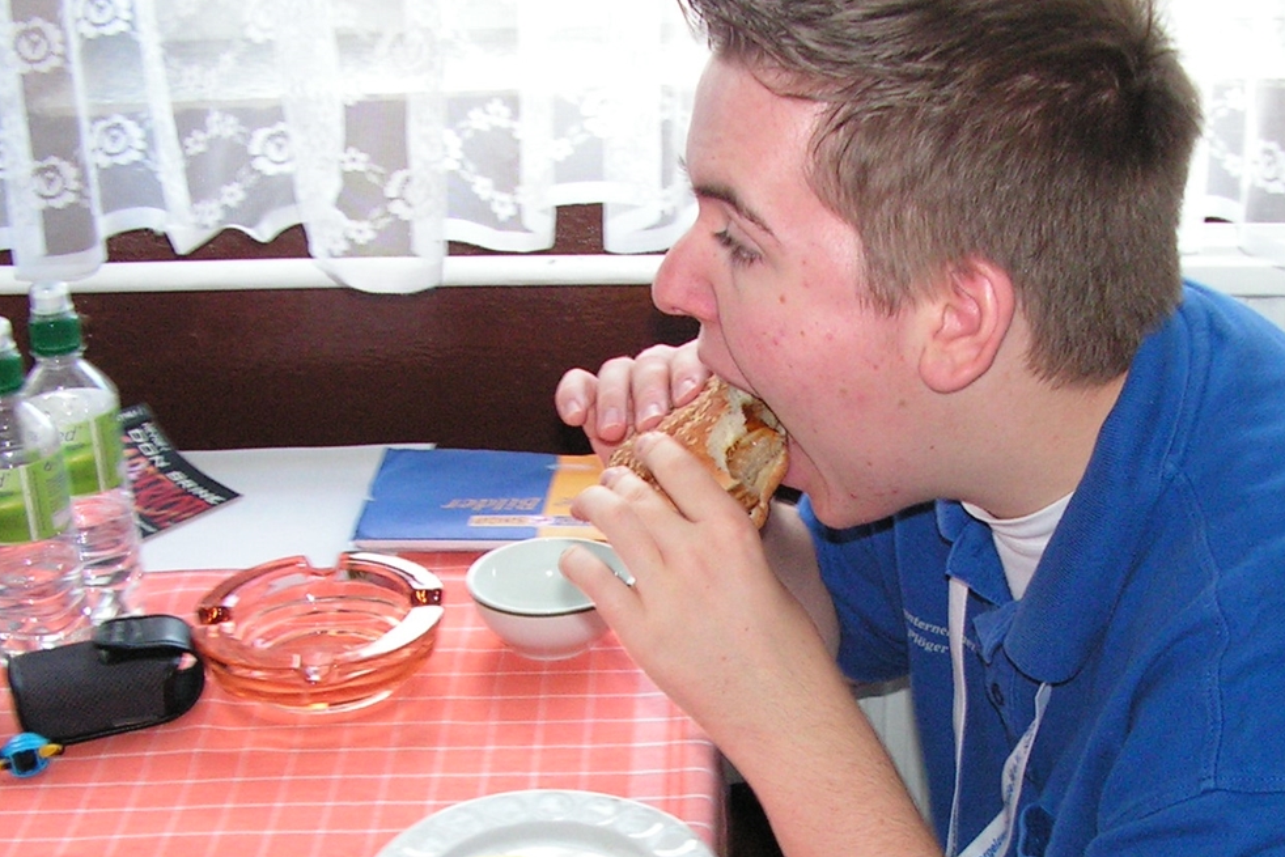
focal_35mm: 61
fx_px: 2178
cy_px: 712
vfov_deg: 21.9
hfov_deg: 32.8
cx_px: 780
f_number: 3.2
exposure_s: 1/40
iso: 200
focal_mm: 6
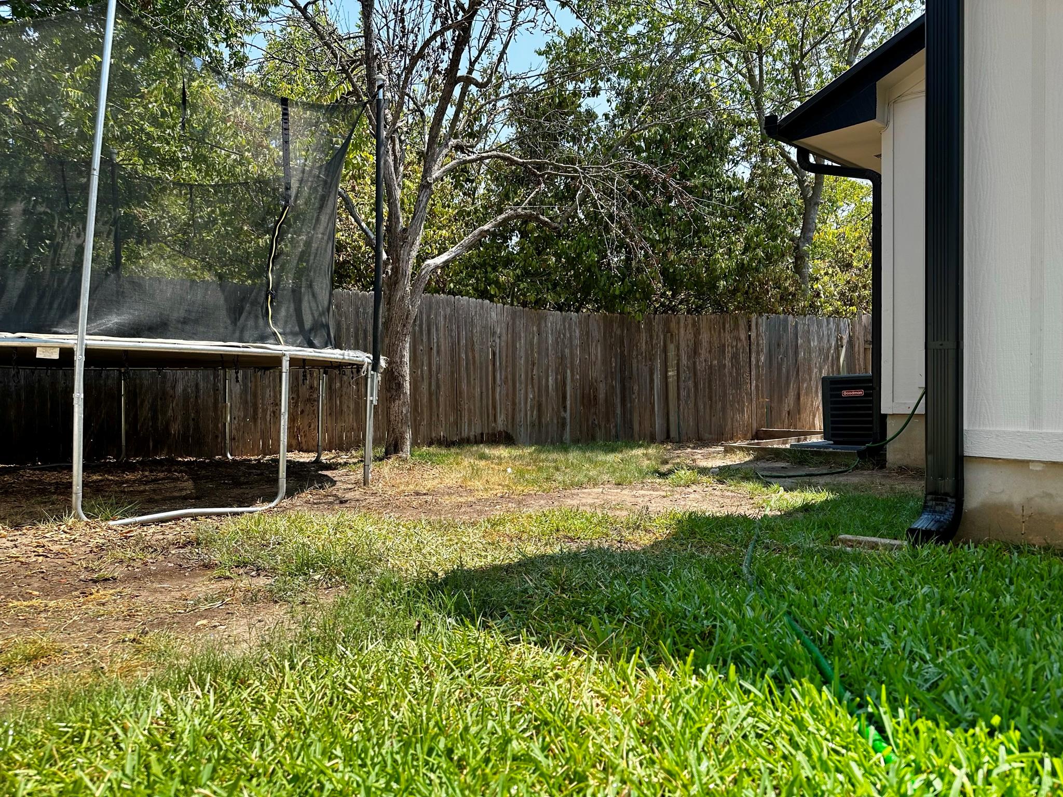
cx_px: 532
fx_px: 737
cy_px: 398
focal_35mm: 24
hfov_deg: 71.6
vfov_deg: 56.8
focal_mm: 6.86
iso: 80
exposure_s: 1/1664
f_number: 1.78
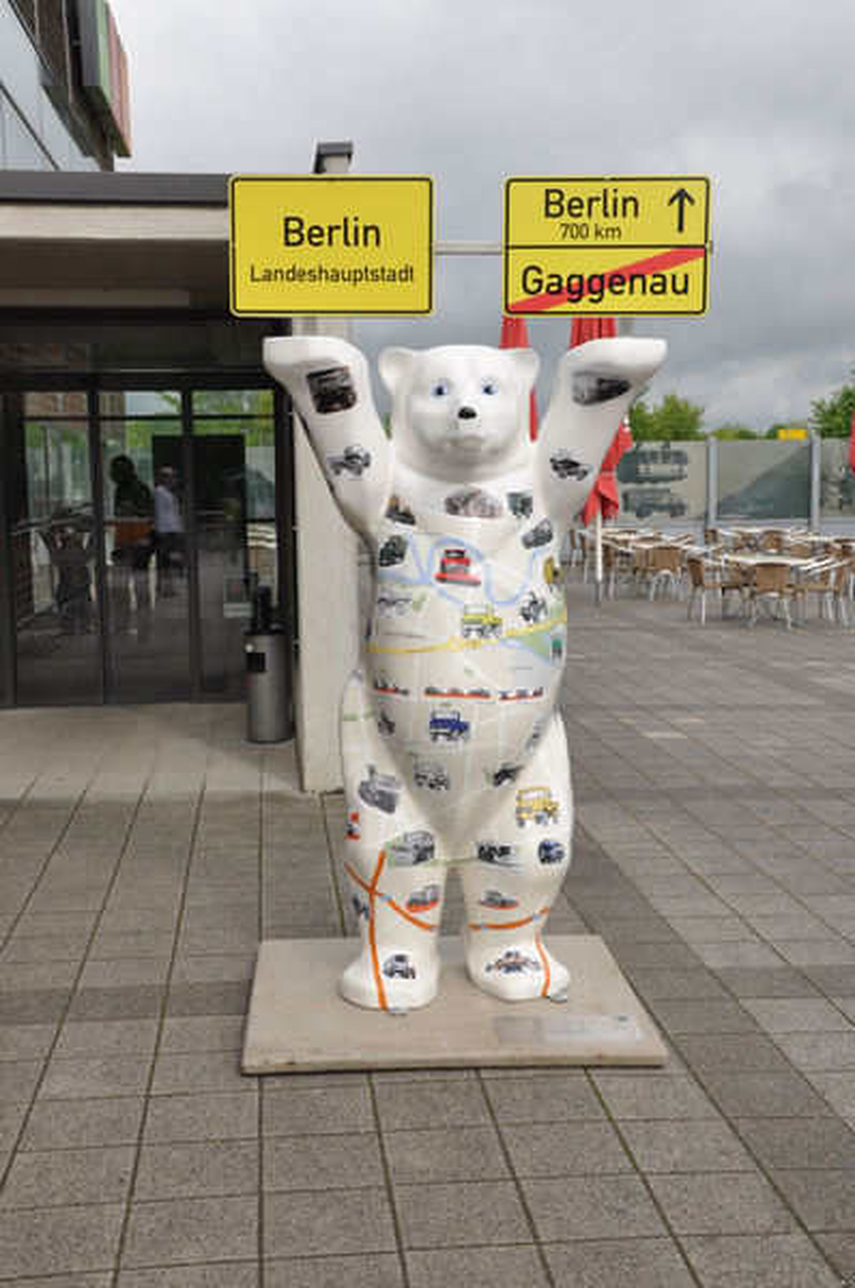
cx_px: 428
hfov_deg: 29.8
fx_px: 1609
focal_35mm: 45
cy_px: 644
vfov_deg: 43.7
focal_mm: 30
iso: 250
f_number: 13
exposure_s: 1/180
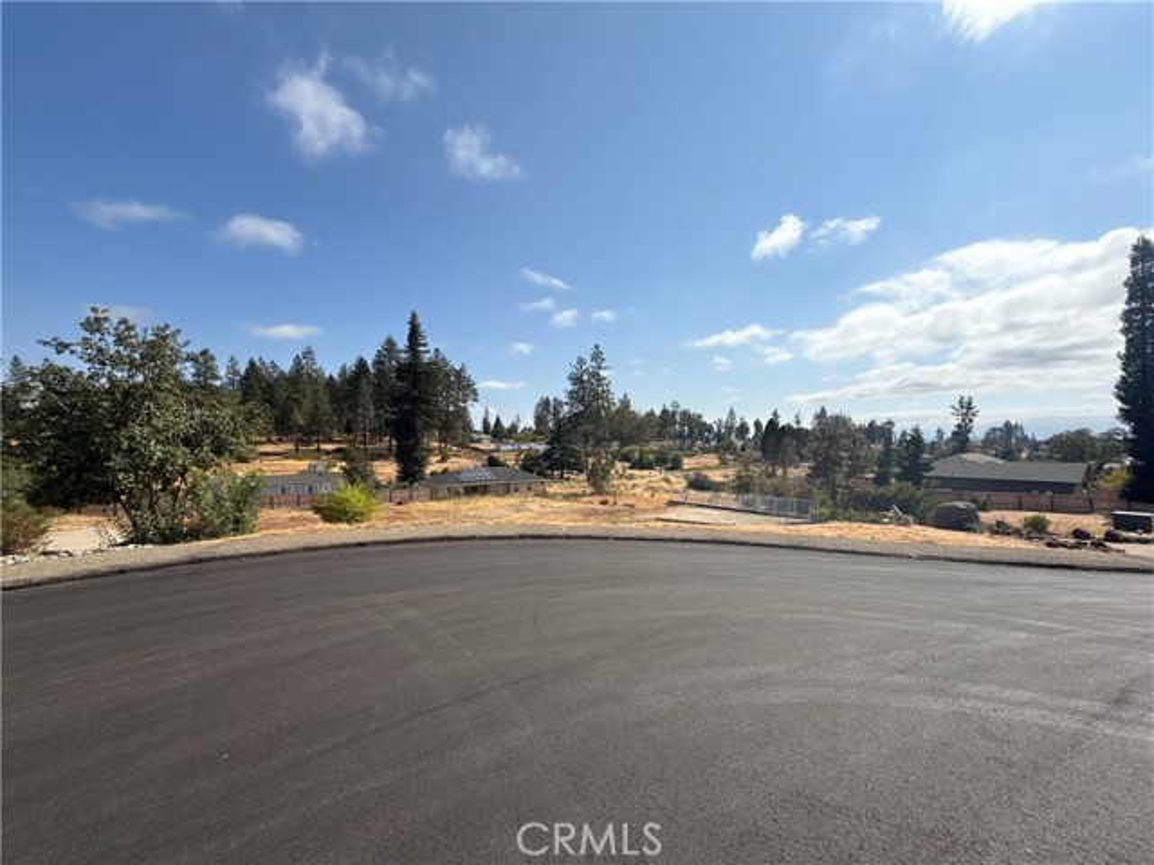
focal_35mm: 14
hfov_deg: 102.1
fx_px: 467
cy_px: 432
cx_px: 577
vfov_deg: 85.7
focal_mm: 2.22
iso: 50
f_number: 2.2
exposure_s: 1/3460
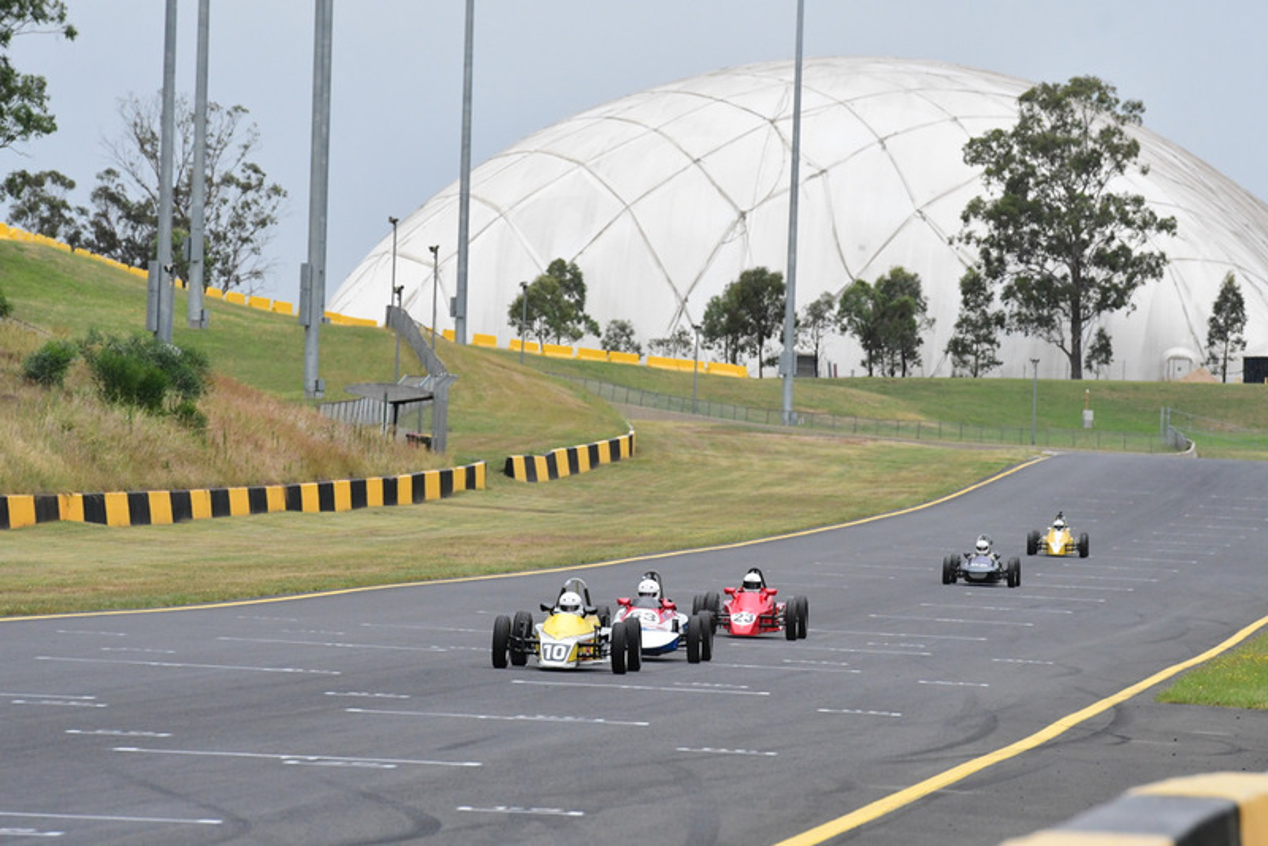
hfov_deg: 6.9
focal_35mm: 300
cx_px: 634
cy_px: 423
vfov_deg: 4.6
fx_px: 10570
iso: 2500
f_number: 10
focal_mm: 200
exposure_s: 1/640
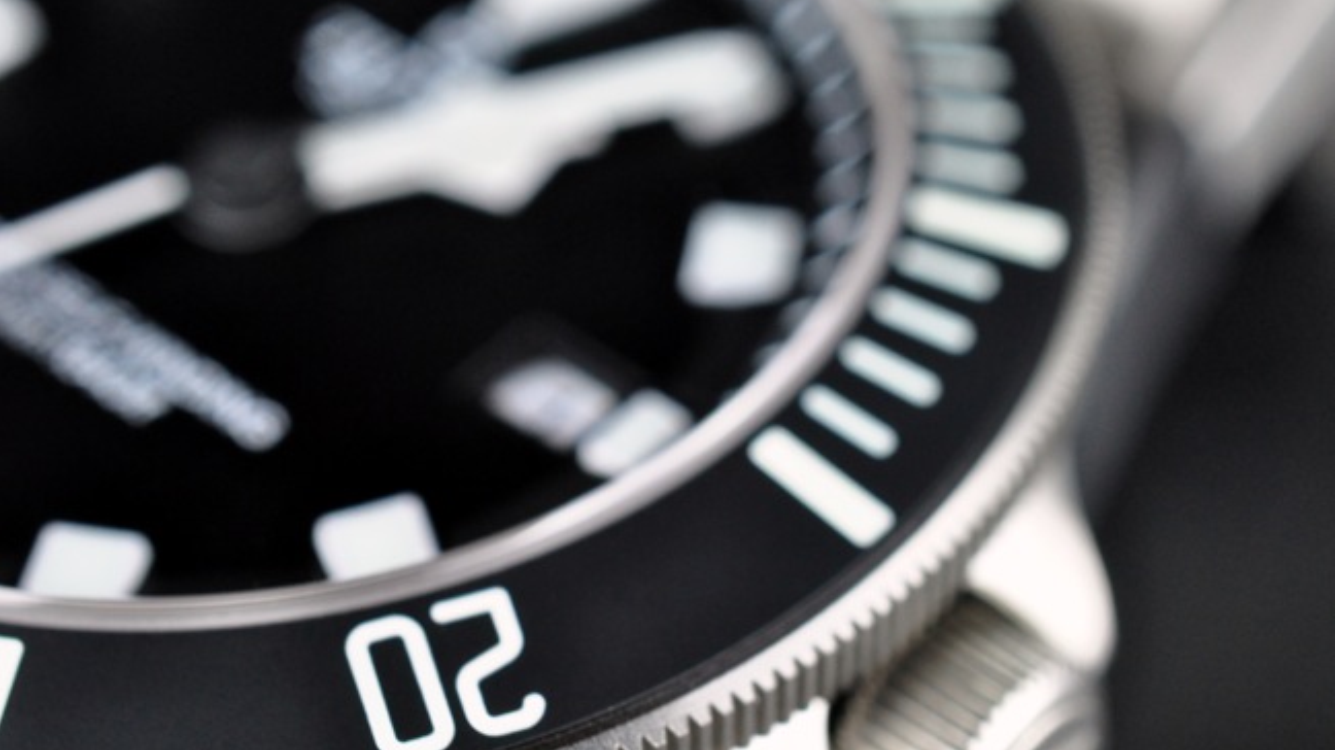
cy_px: 439
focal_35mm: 63
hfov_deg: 33.3
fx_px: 2229
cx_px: 668
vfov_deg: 19.1
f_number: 10
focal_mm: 40
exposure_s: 1/50
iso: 1250
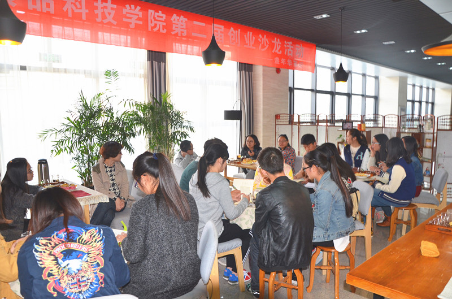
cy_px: 150
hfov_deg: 67.5
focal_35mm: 27
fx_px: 338
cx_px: 226
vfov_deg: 47.7
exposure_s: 1/60
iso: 400
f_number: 3.5
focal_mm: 18
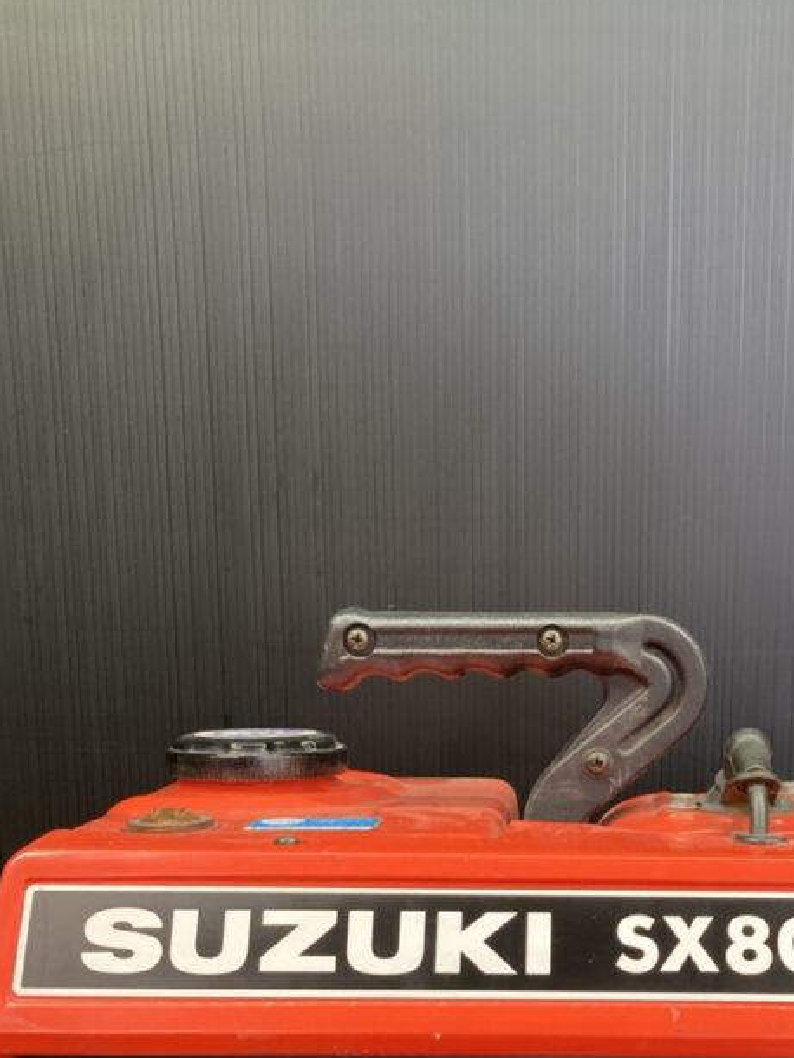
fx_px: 1436
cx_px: 581
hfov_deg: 30.5
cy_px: 879
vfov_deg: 38.5
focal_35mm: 47
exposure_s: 1/60
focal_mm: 3.99
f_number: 1.8
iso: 80
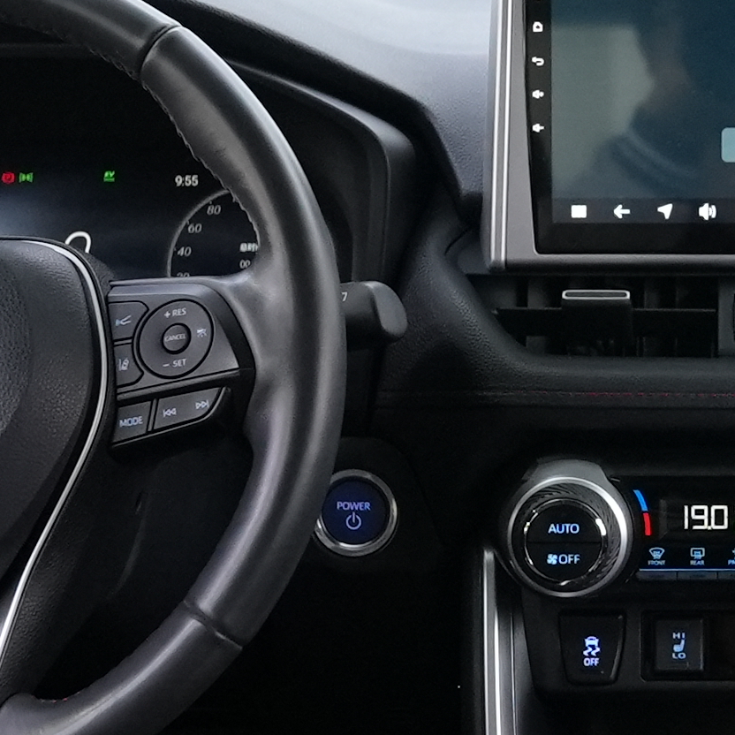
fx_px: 2498
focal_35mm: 104
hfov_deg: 16.3
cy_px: 246
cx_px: 793
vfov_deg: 16.7
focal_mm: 24
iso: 4000
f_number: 3.5
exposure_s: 1/160
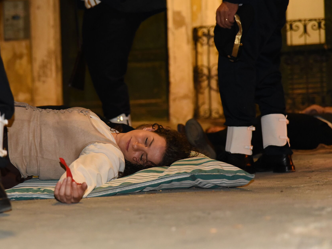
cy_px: 117
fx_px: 930
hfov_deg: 20.2
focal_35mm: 97
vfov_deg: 15.2
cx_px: 107
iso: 4000
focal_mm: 70
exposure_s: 1/160
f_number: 2.8
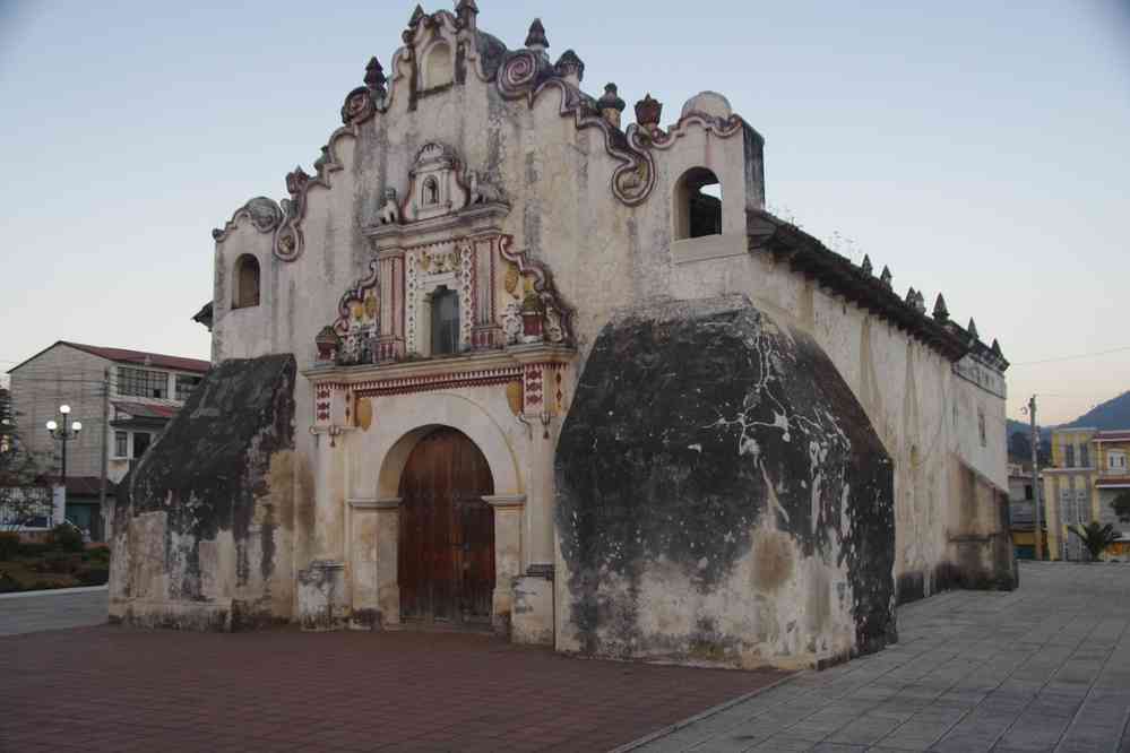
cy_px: 376
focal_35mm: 38
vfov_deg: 35.5
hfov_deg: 51.3
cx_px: 565
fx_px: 1177
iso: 400
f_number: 5.6
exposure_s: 1/50
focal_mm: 25
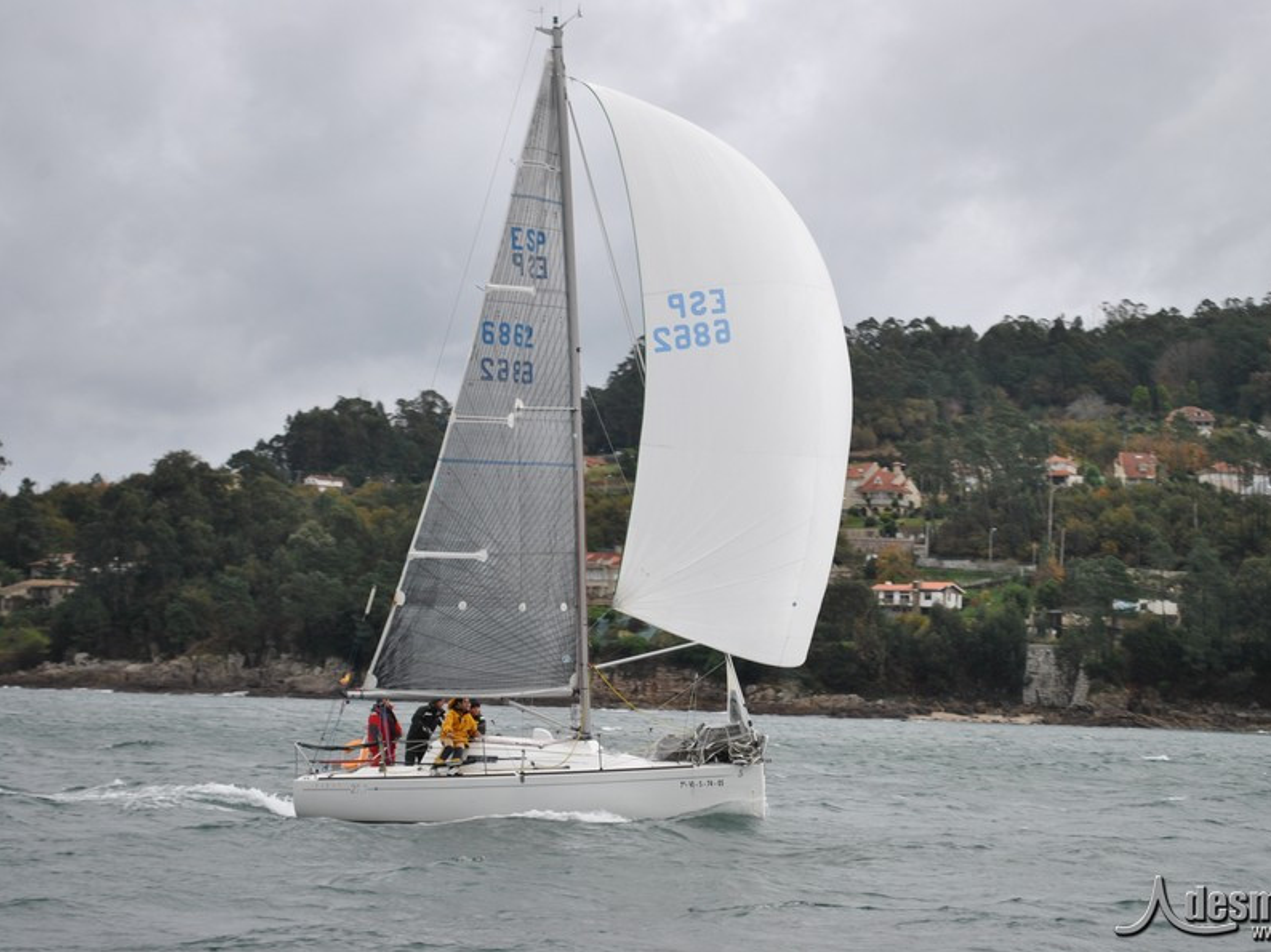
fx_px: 3287
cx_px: 714
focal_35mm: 90
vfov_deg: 16.5
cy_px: 477
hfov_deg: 21.9
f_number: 5.6
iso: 200
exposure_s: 1/80
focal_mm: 55
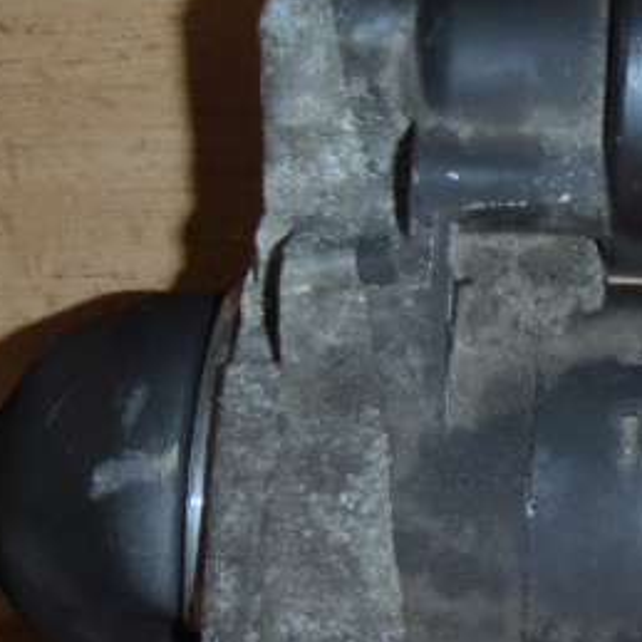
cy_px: 414
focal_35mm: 83
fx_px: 1742
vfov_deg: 20.8
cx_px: 657
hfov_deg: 20.2
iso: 100
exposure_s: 1/40
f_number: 4.6
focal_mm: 6.83
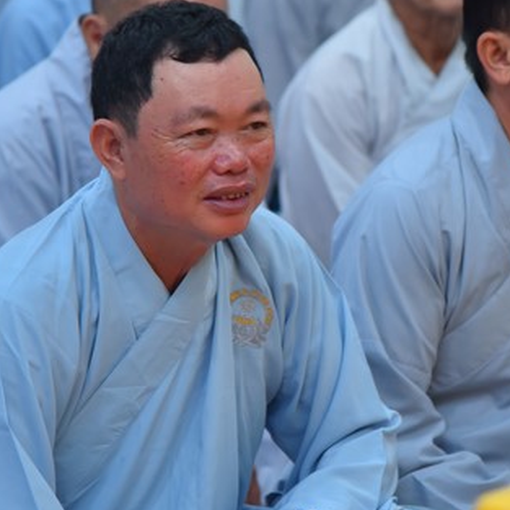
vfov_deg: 8.3
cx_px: 284
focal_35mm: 212
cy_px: 264
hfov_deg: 8.3
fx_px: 3534
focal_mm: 120
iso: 640
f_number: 4.5
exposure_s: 1/125
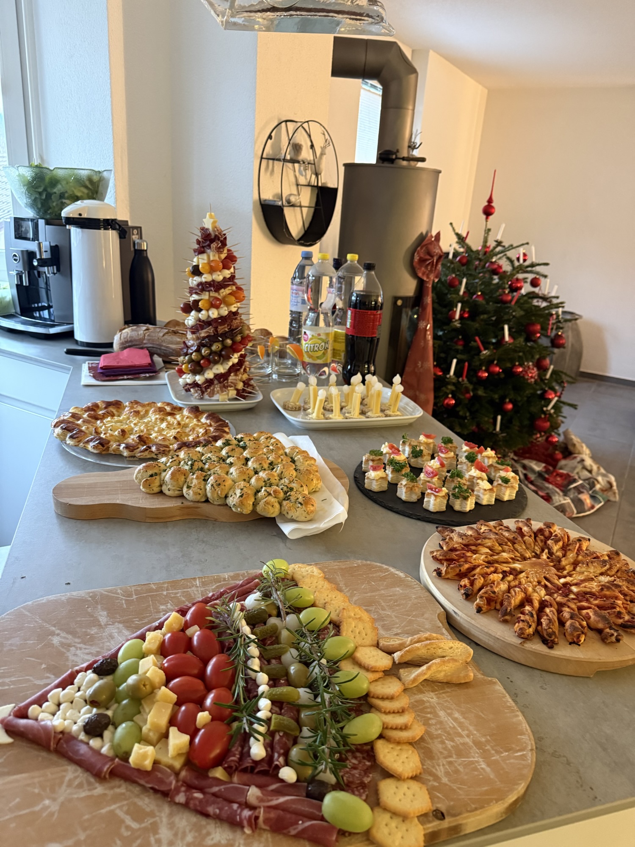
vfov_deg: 71.6
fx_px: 587
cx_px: 318
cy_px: 424
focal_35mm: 24
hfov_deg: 56.8
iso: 640
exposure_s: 1/50
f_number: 1.78
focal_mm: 6.76
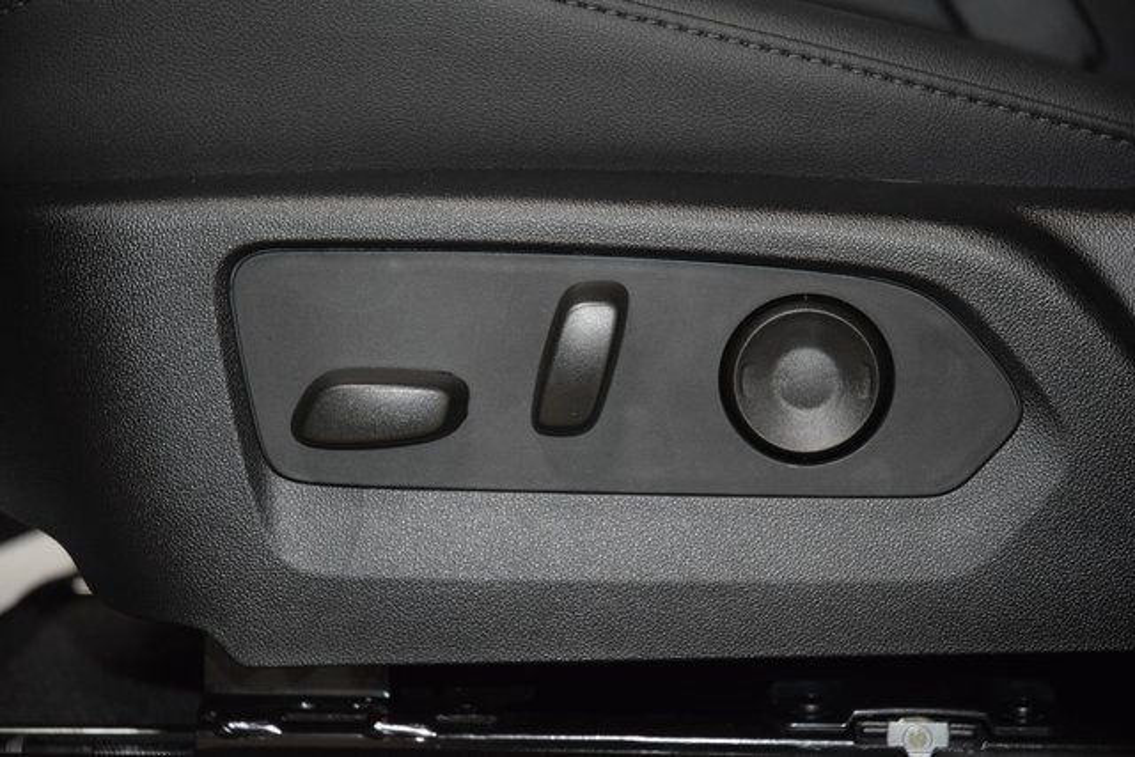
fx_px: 3311
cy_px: 378
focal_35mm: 105
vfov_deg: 13.0
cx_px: 568
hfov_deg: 19.5
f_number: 4.5
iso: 2200
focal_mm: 70
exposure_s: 1/80
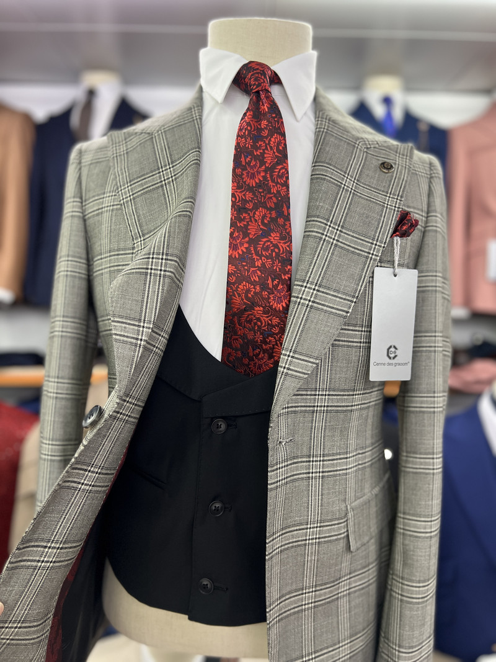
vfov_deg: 67.3
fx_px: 497
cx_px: 248
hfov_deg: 53.1
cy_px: 331
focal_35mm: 26
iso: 100
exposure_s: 1/50
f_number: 1.5
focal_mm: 5.7
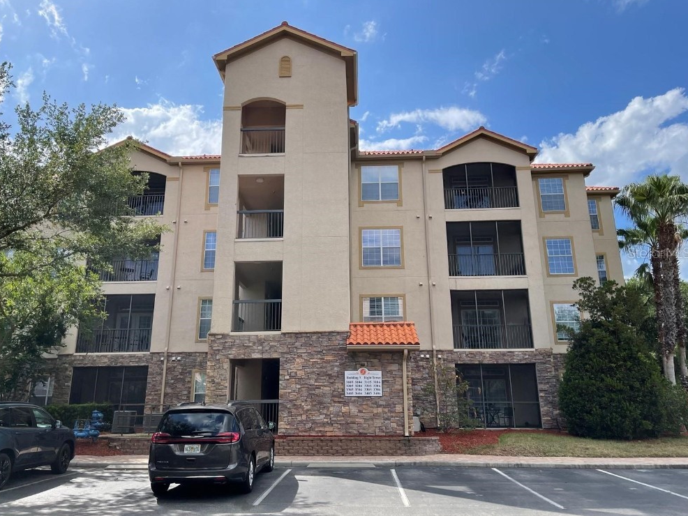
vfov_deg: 51.4
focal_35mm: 27
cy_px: 252
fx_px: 537
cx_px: 336
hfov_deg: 65.3
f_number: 1.6
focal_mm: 5.1
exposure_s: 1/3165
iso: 32
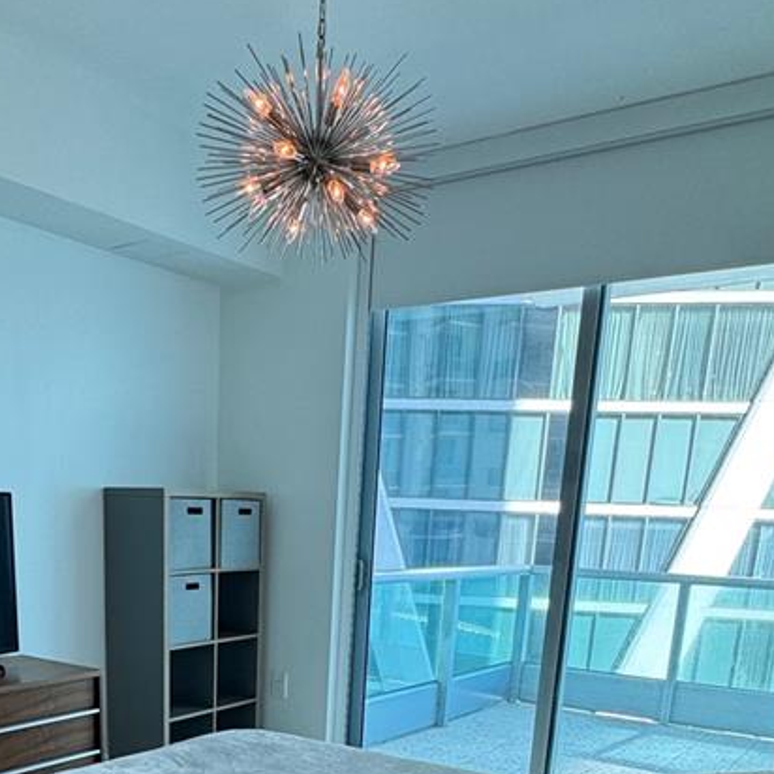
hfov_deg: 45.3
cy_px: 755
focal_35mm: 36
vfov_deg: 40.8
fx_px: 911
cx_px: 254
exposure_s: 1/120
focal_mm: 2.22
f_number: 2.2
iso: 64
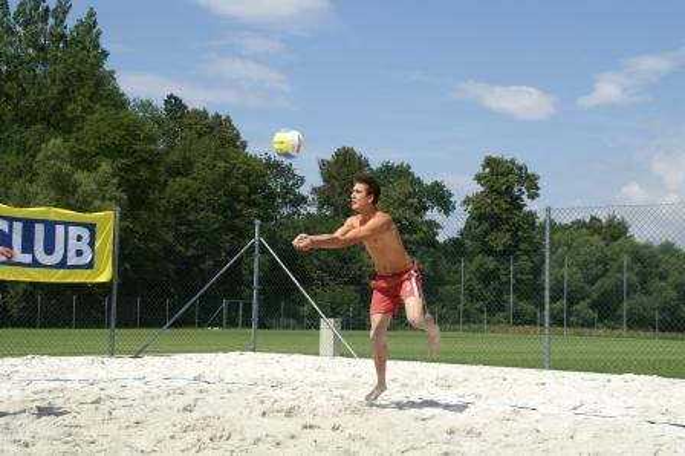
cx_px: 342
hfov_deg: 29.9
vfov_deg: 20.1
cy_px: 228
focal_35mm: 68
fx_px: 1283
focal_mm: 45
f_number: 11
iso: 200
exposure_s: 1/350
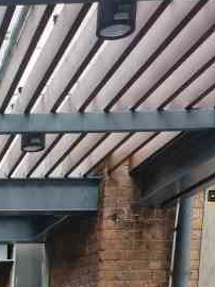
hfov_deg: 14.9
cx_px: -135
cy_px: 491
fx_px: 747
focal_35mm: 90
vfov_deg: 18.1
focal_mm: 5.58
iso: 250
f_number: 1.8
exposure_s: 1/100
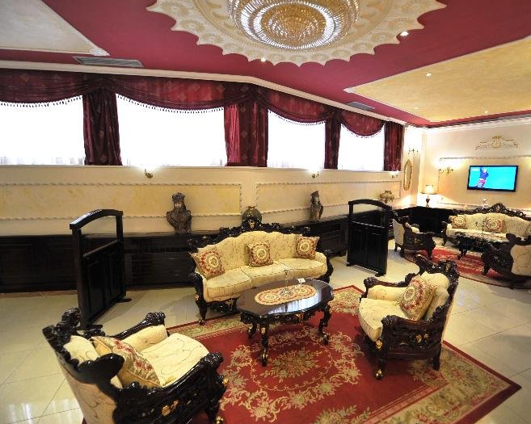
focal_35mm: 16
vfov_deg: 80.3
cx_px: 297
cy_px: 211
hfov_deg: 92.7
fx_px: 251
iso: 1000
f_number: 3.2
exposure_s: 1/30
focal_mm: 14
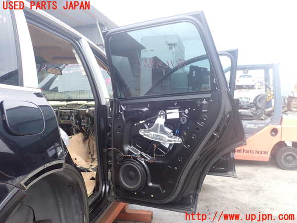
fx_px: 257
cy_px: 112
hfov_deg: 60.0
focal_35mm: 30
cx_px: 148
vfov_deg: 46.8
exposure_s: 1/200
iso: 100
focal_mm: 5.4
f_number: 3.2
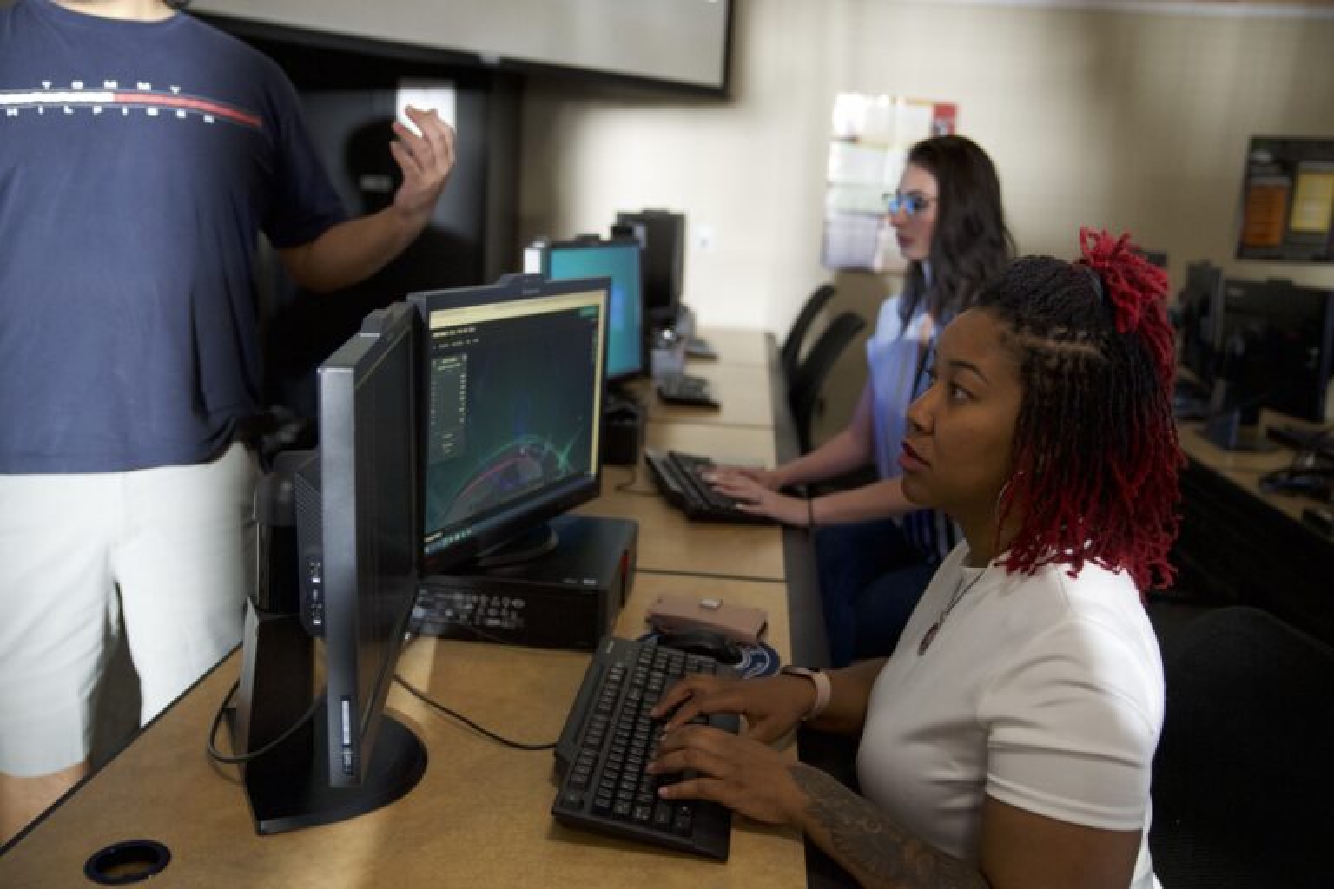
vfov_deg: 40.0
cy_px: 444
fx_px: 1223
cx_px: 667
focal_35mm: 33
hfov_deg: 57.2
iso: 3200
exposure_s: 1/125
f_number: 2.8
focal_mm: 33
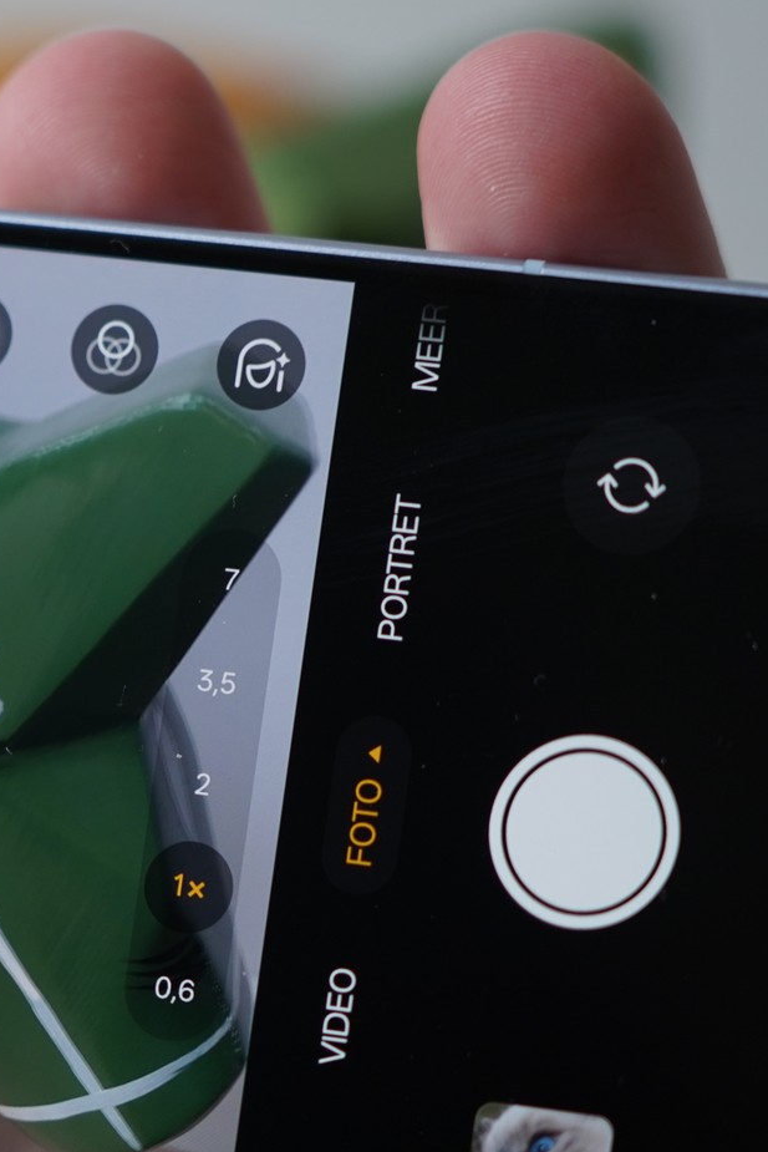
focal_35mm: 218
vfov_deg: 9.4
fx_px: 6973
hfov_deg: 6.3
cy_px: 755
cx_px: -137
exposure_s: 1/125
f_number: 4
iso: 500
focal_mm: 105
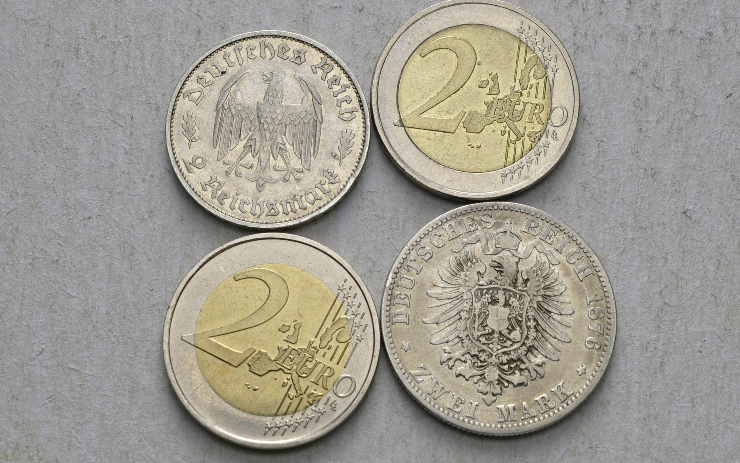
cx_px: 372
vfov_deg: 17.6
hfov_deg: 27.8
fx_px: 1492
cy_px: 230
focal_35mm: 74
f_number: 14
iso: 400
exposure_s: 1/200
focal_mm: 48
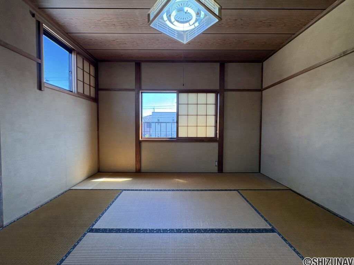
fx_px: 143
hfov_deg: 102.1
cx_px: 177
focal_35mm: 14
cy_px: 132
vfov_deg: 85.7
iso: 200
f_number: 2.2
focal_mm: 2.22
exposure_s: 1/120
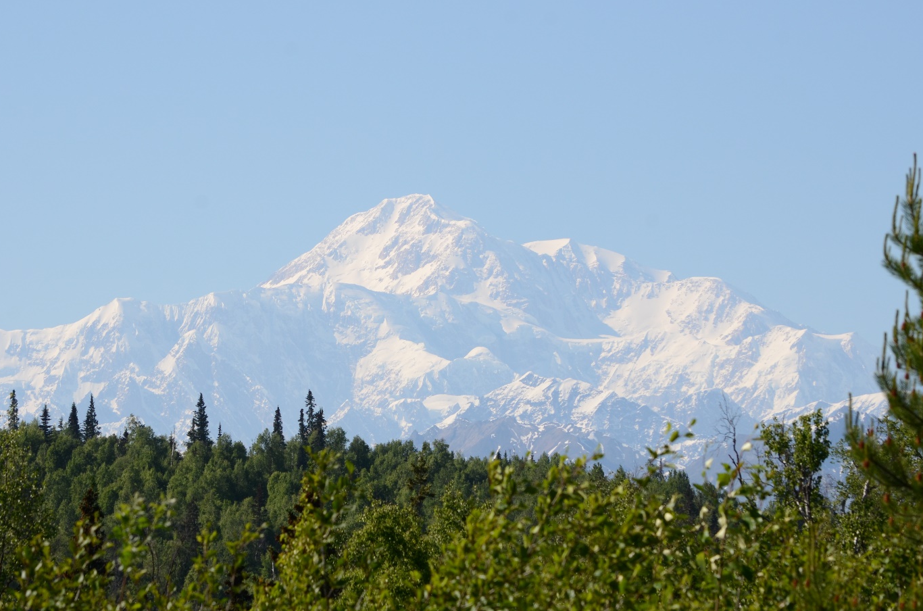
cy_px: 345
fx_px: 5617
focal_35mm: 220
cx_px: 422
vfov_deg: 6.2
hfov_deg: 9.4
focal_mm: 125
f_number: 10
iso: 320
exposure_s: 1/800
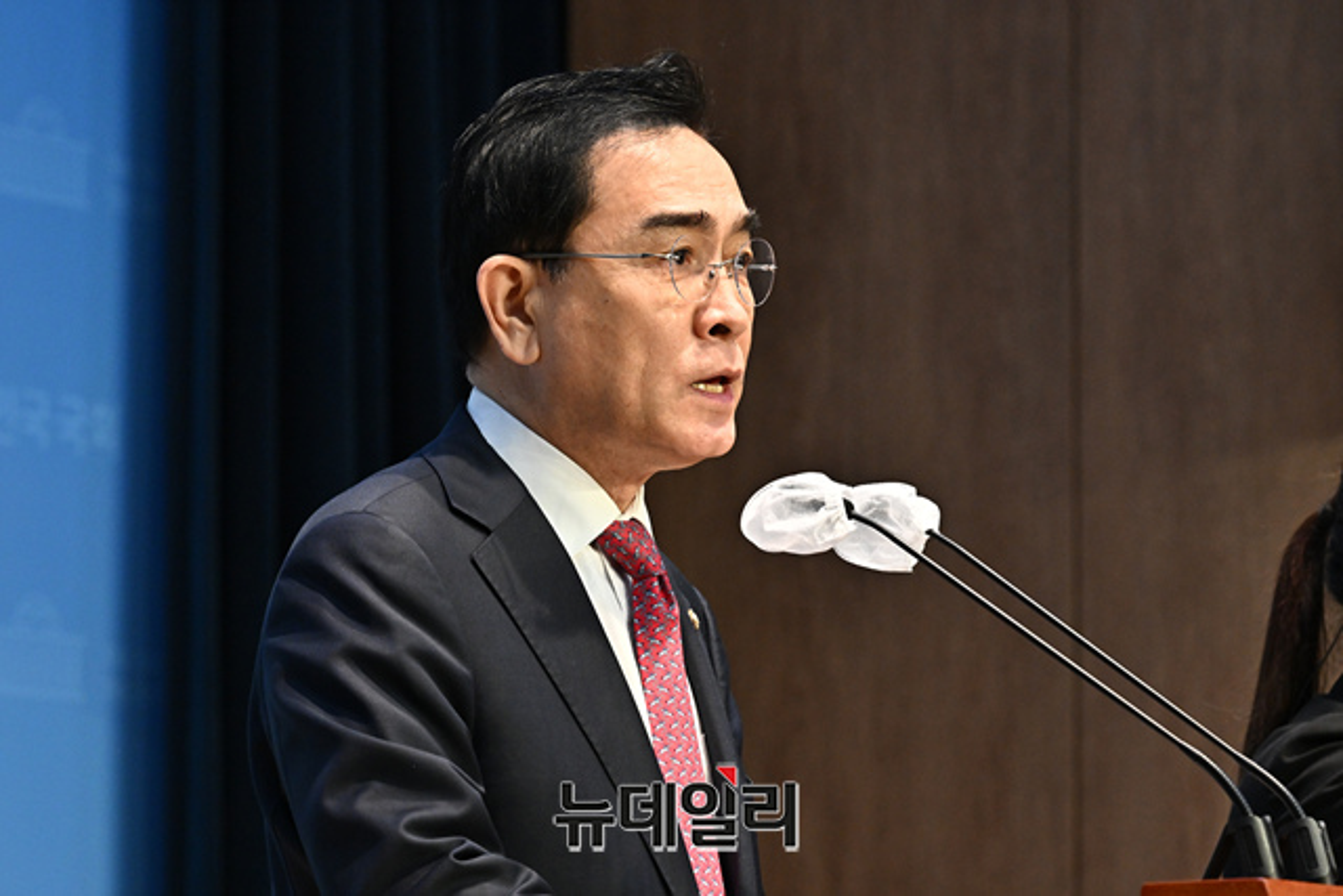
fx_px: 6530
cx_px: 672
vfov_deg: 7.9
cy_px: 448
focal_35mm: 175
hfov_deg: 11.7
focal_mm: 175
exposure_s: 1/250
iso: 2500
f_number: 8
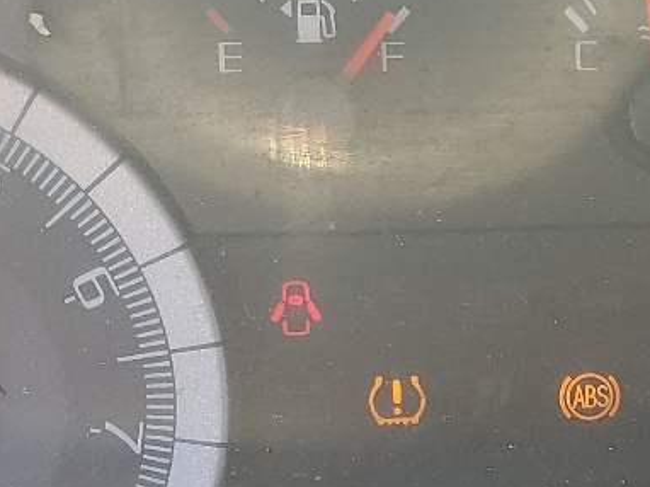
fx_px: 2045
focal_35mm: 109
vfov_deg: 13.5
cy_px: 426
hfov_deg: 17.9
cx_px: 500
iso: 50
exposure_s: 1/179
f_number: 1.5
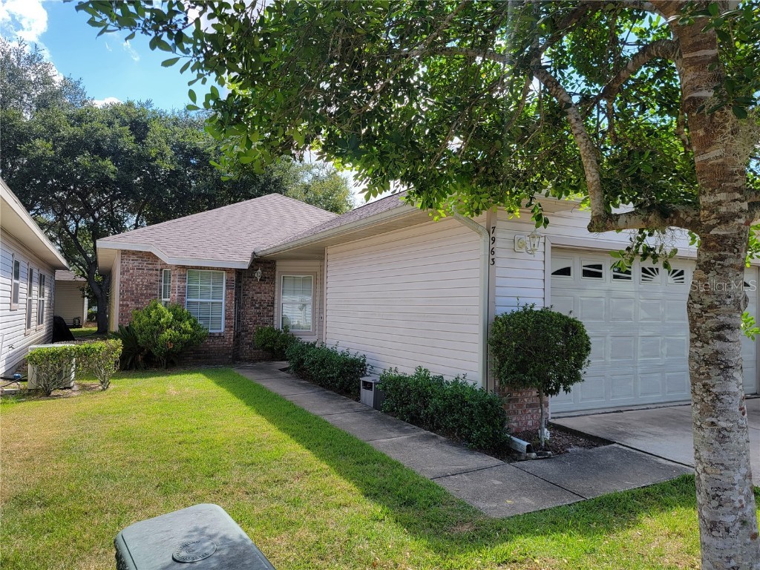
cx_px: 380
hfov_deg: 71.6
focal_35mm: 24
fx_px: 527
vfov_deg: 56.8
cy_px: 285
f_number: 1.8
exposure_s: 1/330
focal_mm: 6.7
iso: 16
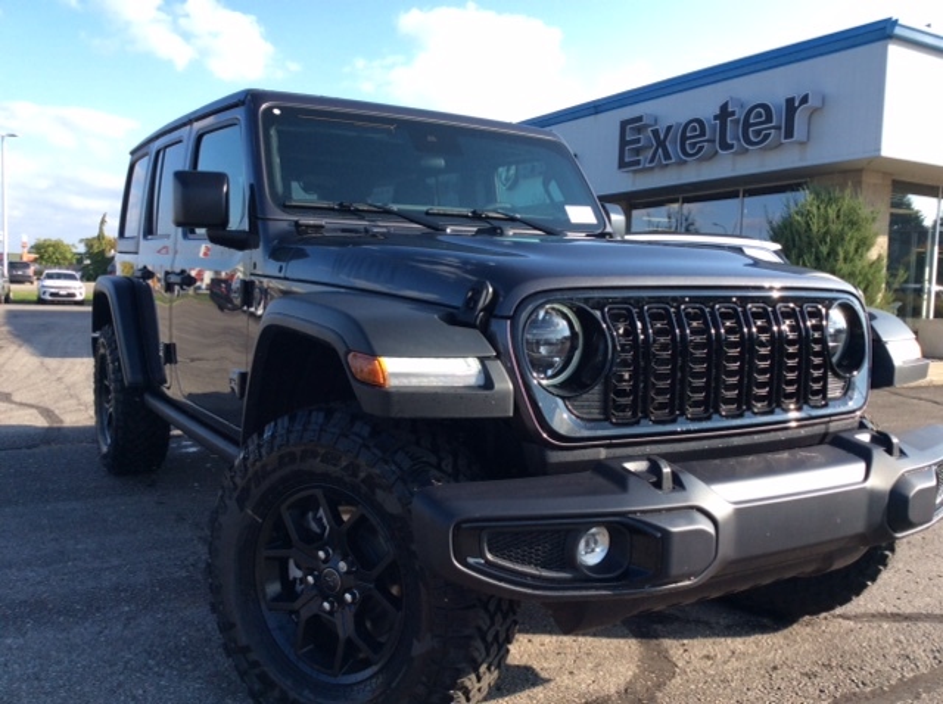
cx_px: 472
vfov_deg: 44.1
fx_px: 870
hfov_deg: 56.9
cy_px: 352
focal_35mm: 32
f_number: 2.4
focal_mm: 3.3
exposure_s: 1/555
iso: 32
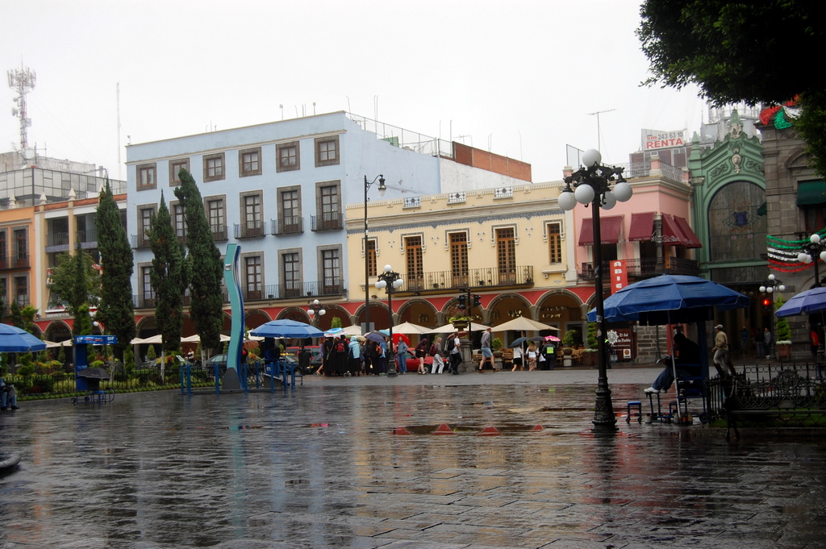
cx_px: 413
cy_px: 274
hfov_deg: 42.4
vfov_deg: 28.9
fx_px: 1066
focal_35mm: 46
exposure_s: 1/125
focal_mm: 31
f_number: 5.6
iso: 200
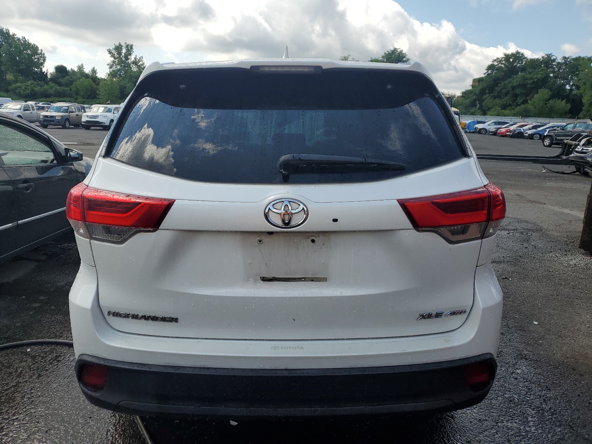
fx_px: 445
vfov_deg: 53.1
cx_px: 296
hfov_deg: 67.3
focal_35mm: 26
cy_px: 222
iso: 50
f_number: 1.5
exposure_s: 1/2500
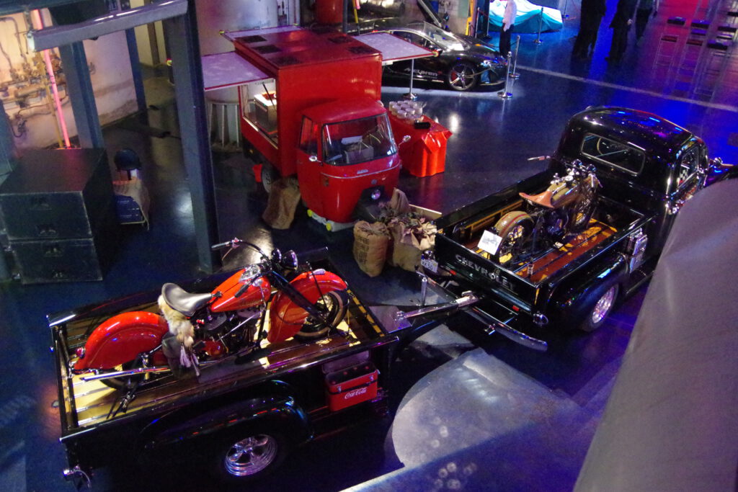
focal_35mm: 31
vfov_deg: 42.3
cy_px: 246
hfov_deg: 60.3
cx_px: 369
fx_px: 636
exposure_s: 1/80
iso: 12800
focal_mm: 21
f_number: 4
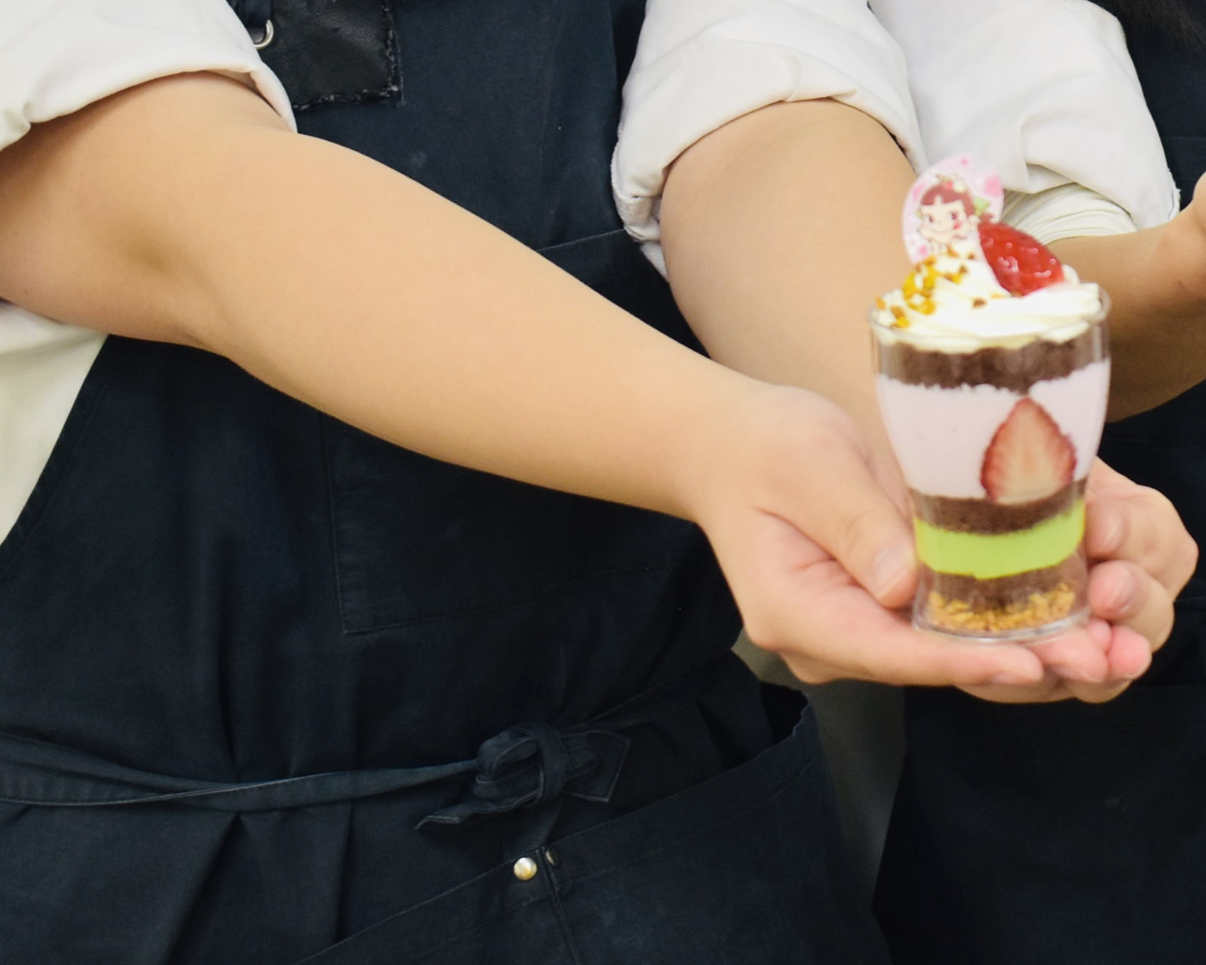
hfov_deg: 18.5
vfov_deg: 14.9
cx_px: 1233
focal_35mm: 101
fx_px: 3605
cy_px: -68
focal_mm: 26
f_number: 5
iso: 400
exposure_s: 1/100
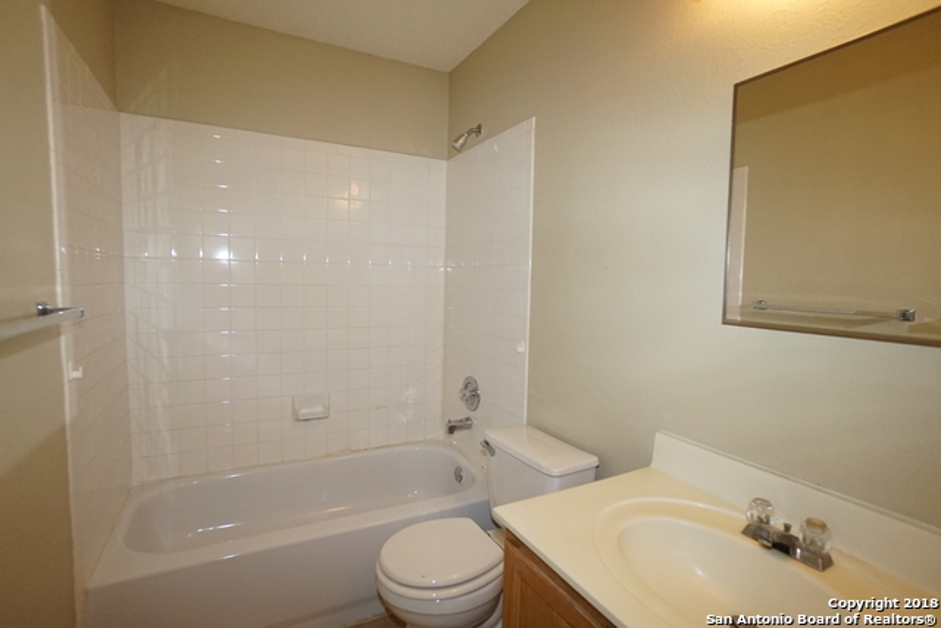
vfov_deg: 73.8
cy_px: 314
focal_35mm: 16
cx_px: 470
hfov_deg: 96.7
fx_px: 418
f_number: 4
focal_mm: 11
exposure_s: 1/160
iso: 1600
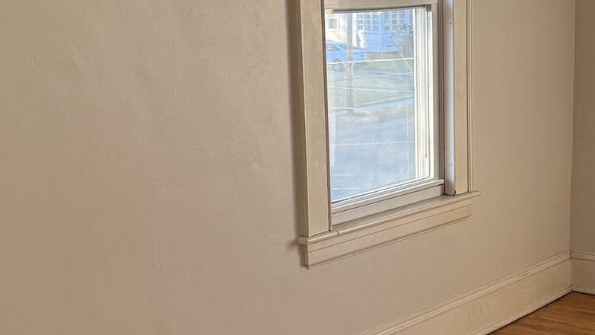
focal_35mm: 77
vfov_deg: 15.6
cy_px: 232
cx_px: 449
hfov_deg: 27.1
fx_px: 1215
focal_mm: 6.76
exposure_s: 1/243
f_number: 1.78
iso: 200
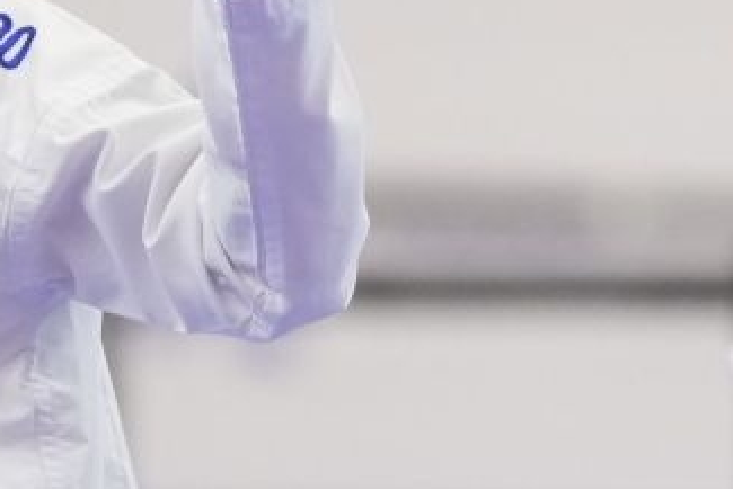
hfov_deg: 1.9
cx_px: 386
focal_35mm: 1106
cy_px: 259
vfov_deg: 1.2
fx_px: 22528
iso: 3200
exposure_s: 1/1000
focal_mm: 200
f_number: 2.8
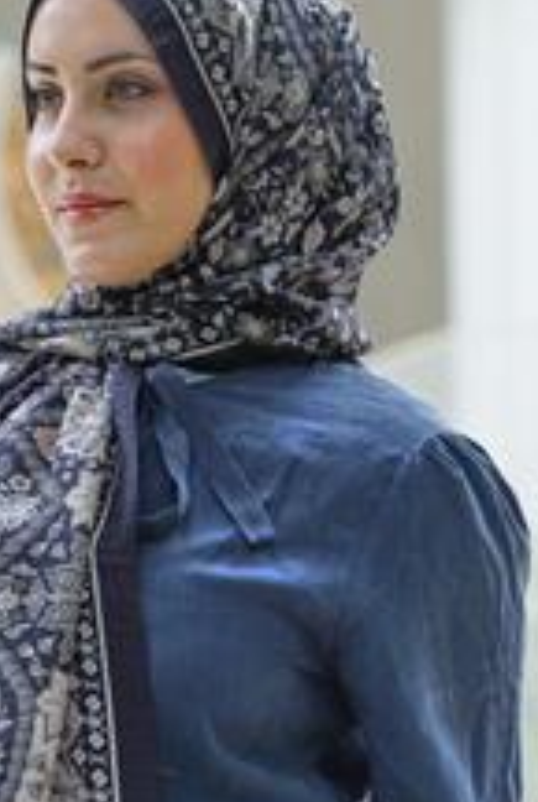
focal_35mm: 268
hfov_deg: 5.1
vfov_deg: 7.7
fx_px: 5979
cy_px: 613
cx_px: 137
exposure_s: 1/100
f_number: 5.6
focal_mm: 125
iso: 200
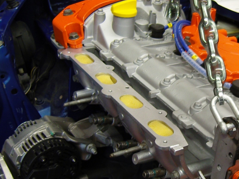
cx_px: 211
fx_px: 476
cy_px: 95
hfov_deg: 27.3
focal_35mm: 69
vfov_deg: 21.3
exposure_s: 1/40
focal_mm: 7.3
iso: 125
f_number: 2.8
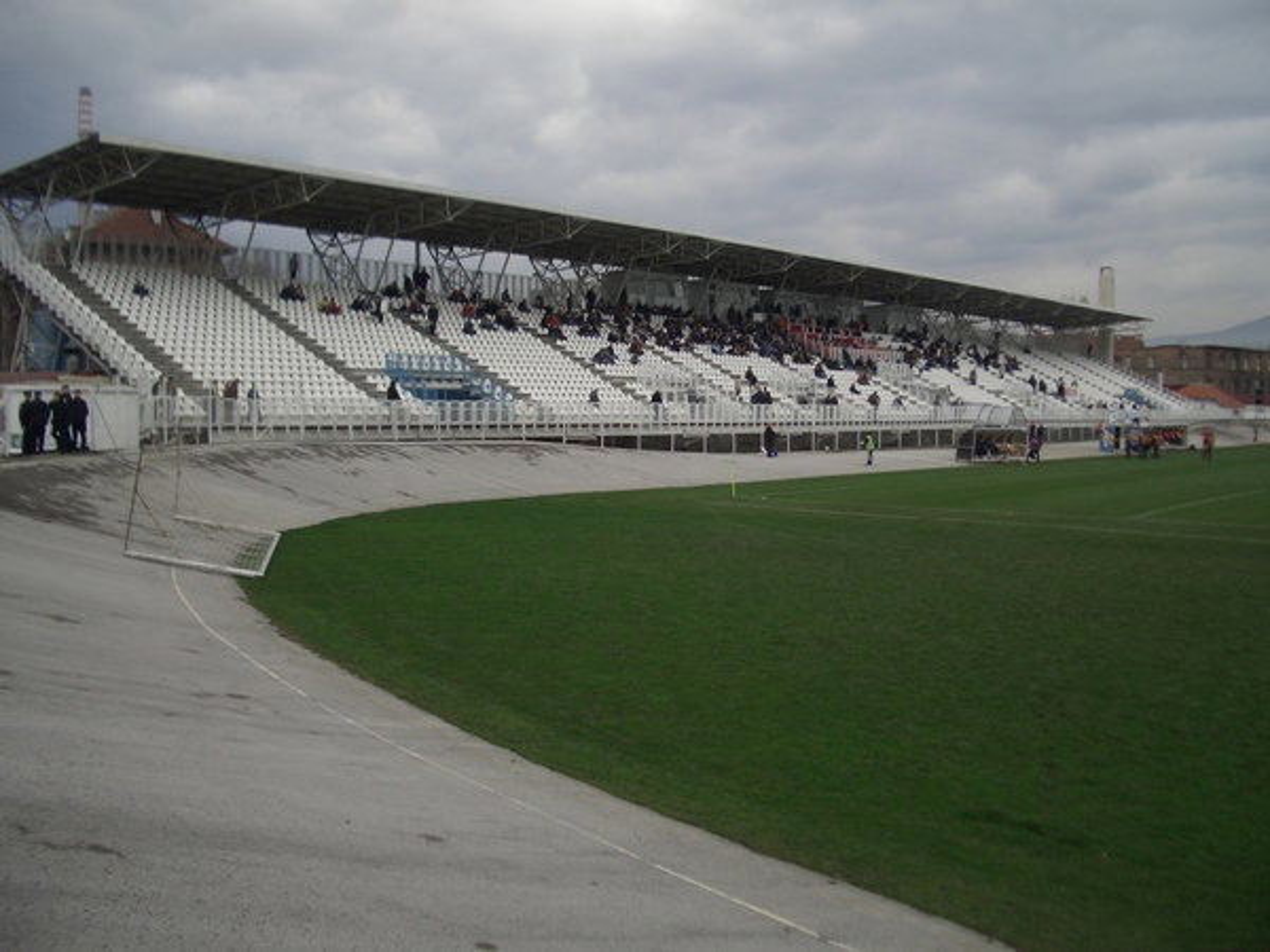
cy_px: 476
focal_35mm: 35
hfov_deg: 52.6
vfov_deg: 40.7
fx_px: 1284
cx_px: 635
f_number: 2.6
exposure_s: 1/320
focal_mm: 5.8
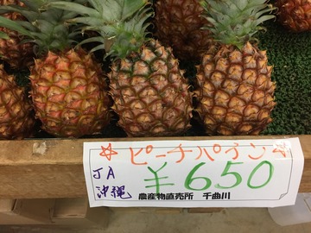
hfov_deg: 61.7
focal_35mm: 29
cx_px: 156
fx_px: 261
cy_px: 116
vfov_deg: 48.2
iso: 50
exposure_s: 1/30
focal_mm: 4.15
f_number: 2.2
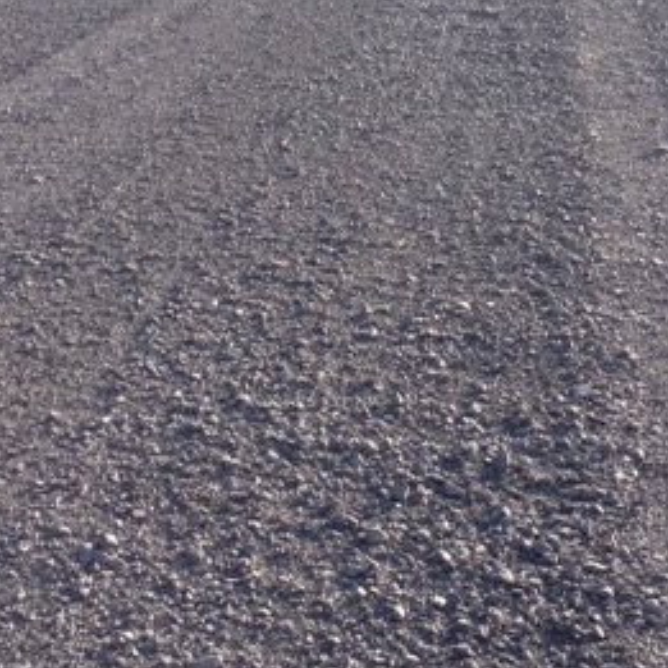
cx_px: 399
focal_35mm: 76
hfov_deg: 22.7
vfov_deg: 22.6
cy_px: 179
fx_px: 1659
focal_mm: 4.28
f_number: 2.4
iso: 50
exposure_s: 1/613
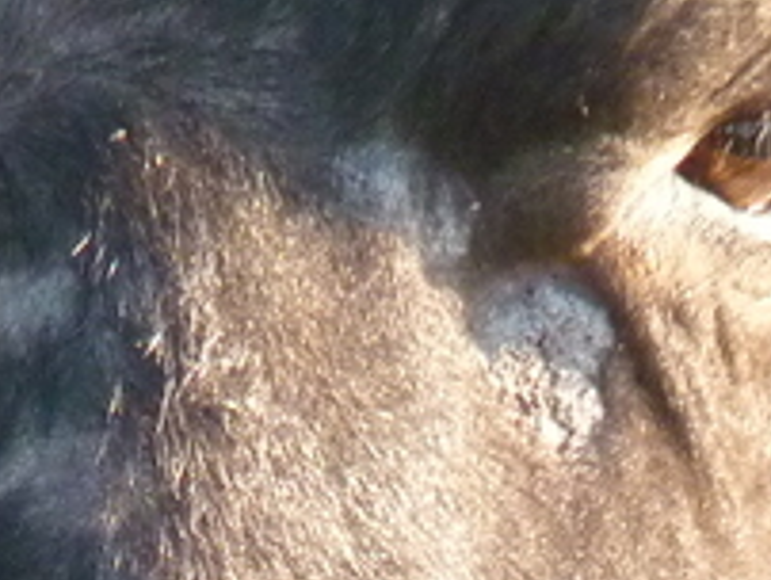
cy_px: 717
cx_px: 84
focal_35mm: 2136
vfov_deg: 0.7
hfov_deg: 0.9
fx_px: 47632
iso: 400
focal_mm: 65.6
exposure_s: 1/320
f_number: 3.7
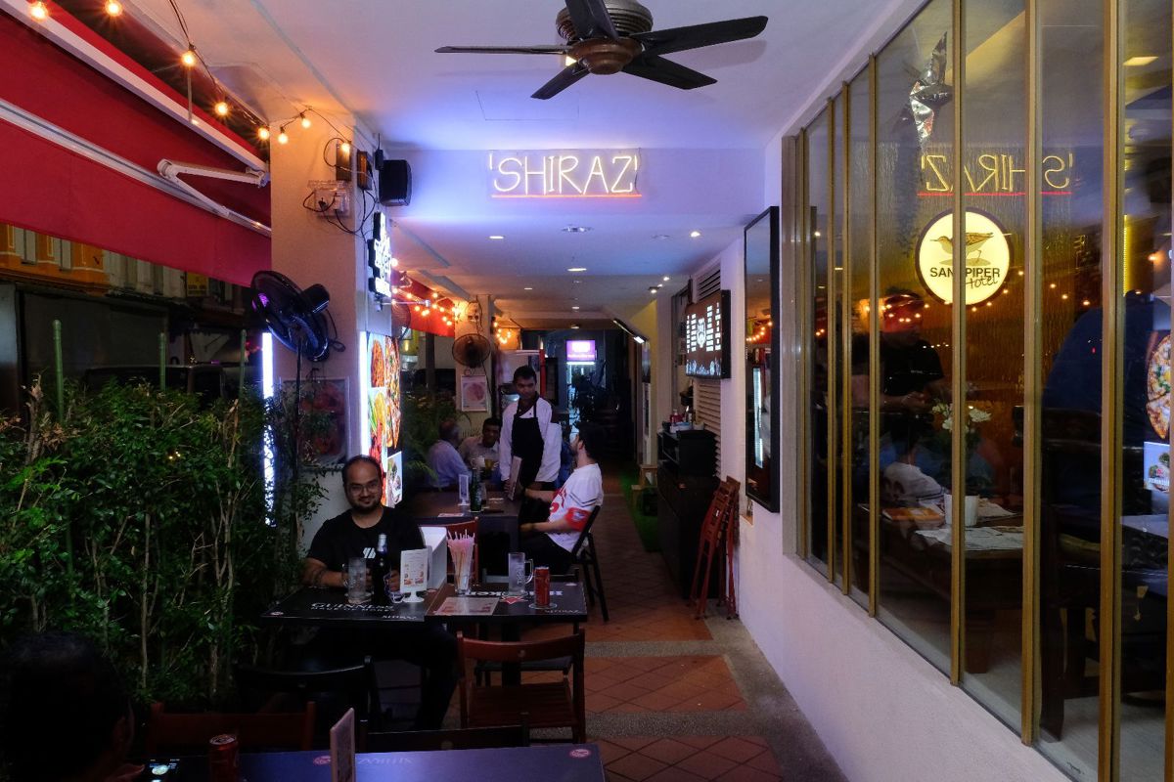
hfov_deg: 67.4
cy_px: 391
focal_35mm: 27
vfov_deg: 47.9
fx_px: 880
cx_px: 587
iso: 2500
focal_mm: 18
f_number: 18
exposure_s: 1/30
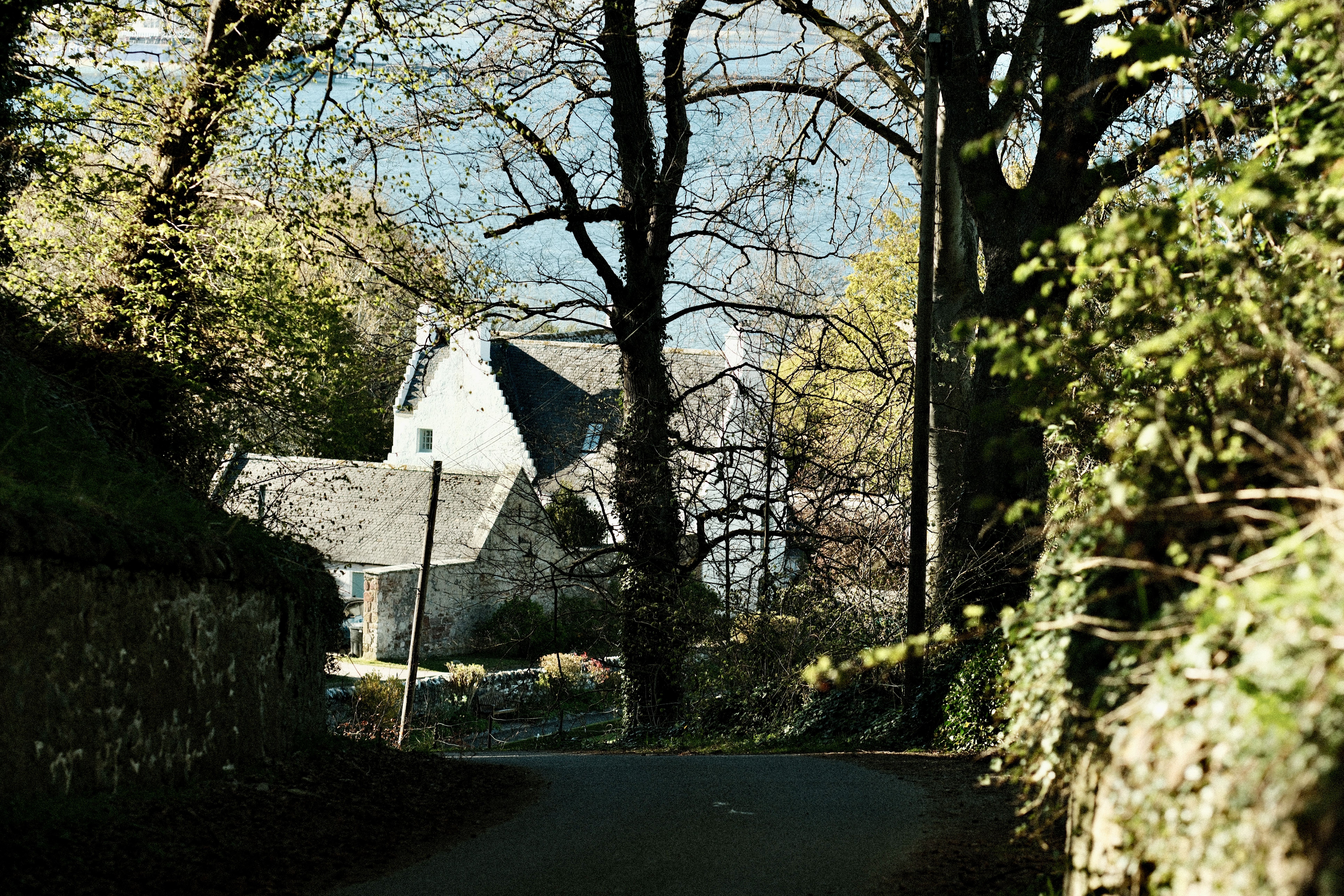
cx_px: 672
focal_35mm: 135
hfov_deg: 15.2
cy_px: 448
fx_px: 5040
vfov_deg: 10.2
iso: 125
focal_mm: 90
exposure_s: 1/420
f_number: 3.2
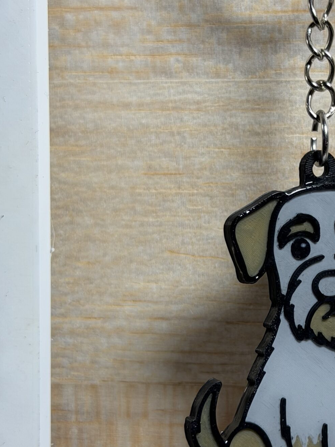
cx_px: 321
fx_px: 1200
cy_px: 265
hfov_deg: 15.6
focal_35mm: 93
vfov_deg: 21.1
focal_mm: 6.76
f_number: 1.78
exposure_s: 1/100
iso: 50
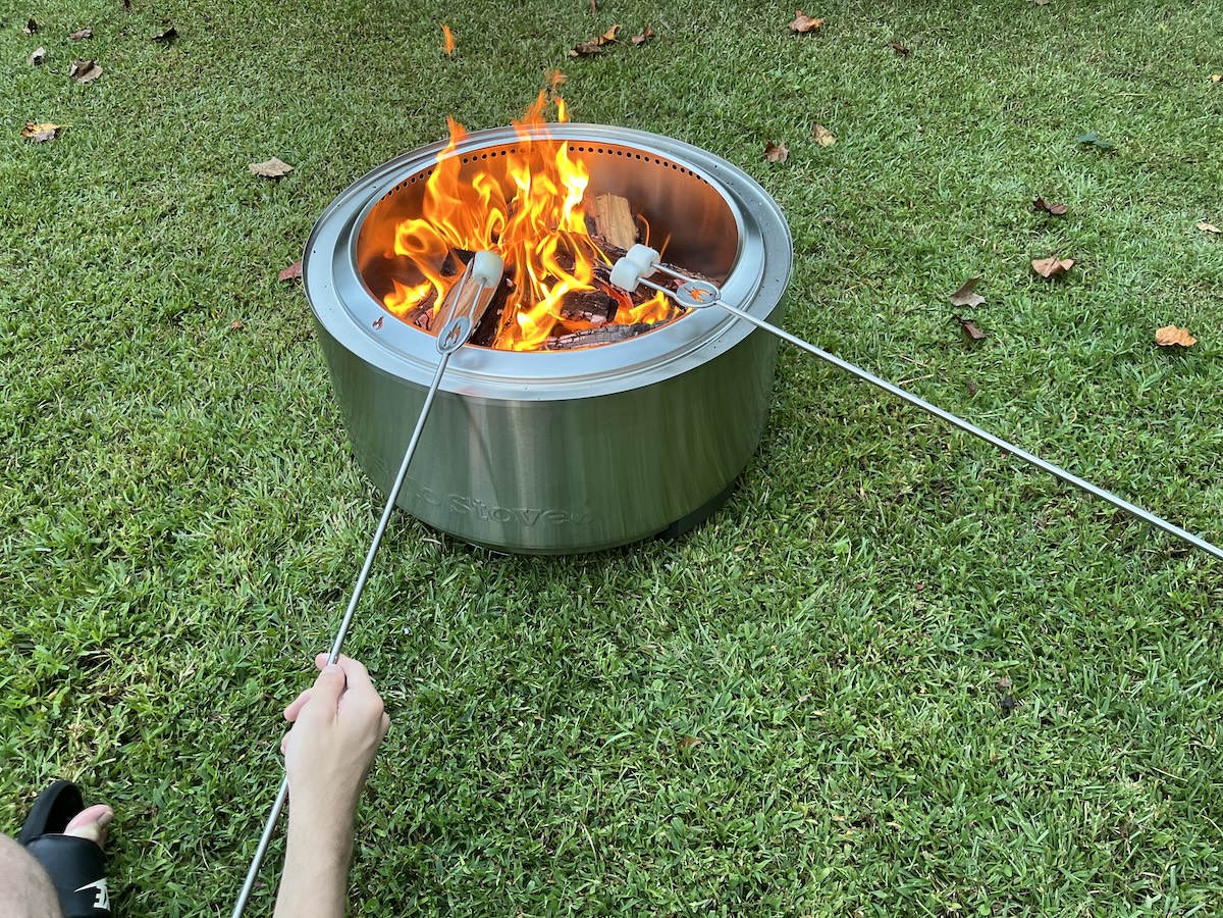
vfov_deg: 53.1
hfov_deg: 67.3
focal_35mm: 26
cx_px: 612
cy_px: 459
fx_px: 919
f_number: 1.6
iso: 125
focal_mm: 5.1
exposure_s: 1/110
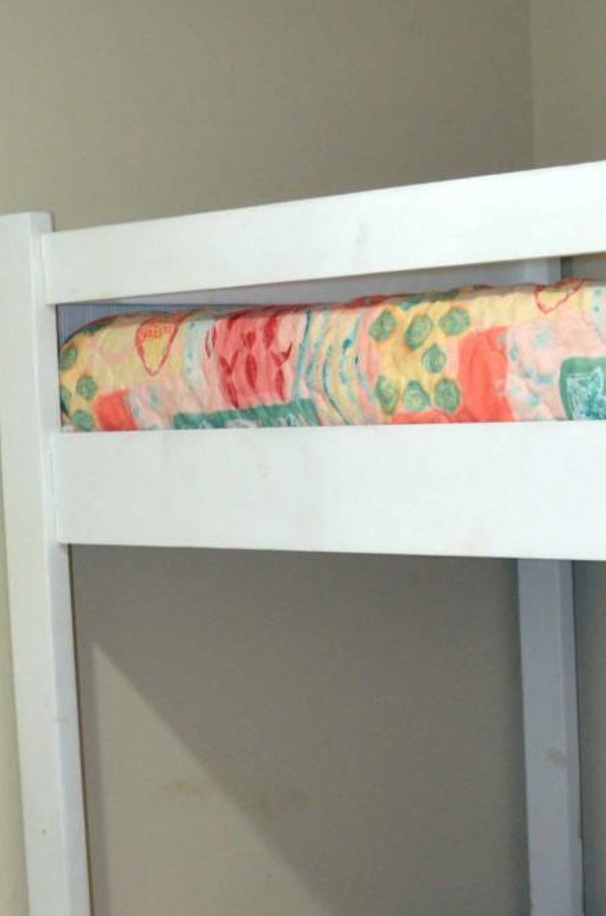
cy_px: 616
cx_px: 528
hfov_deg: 16.4
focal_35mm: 82
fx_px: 2081
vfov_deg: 24.7
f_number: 3.5
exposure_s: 1/60
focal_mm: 18
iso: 800
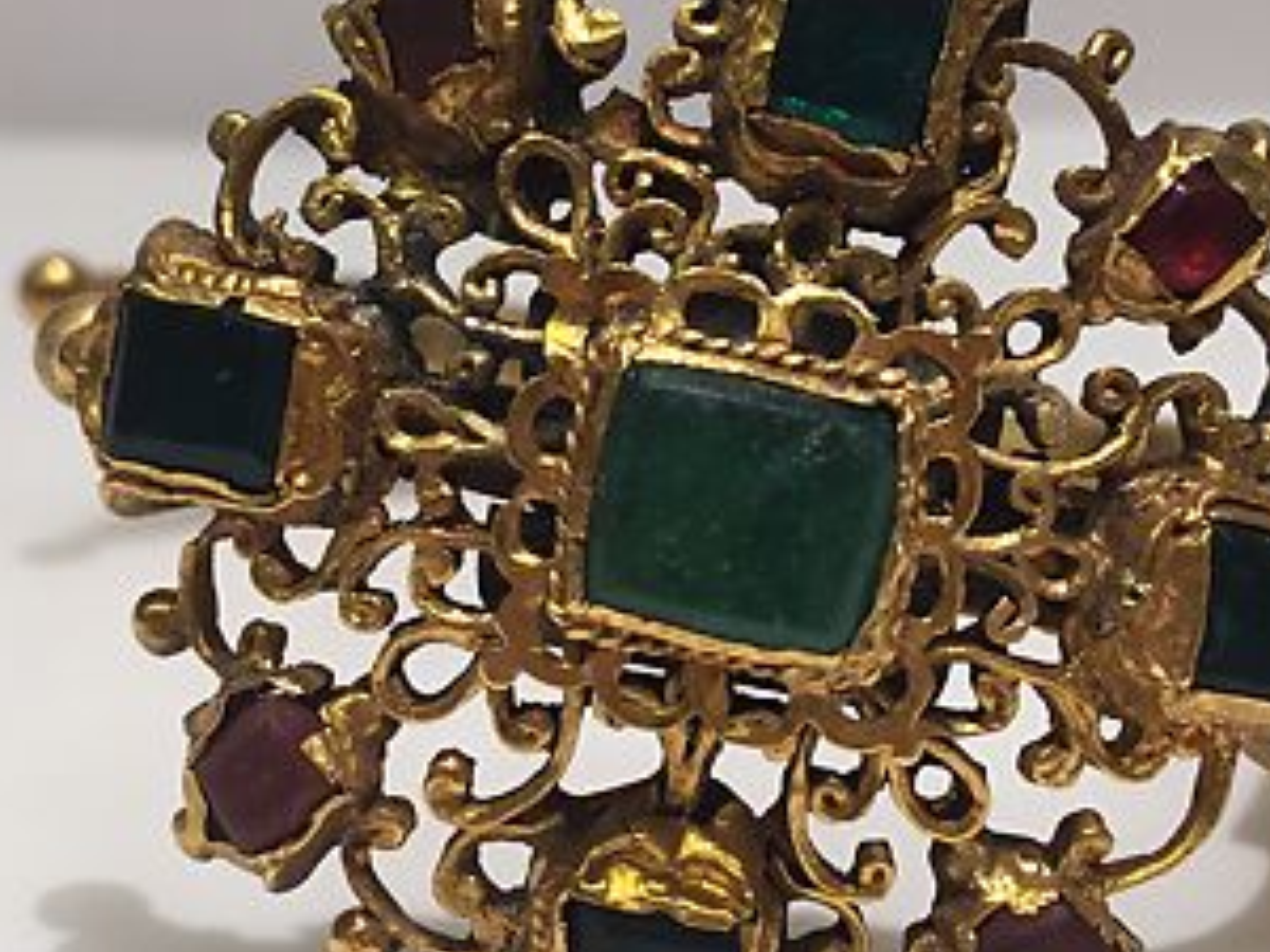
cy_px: 305
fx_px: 2128
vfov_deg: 25.1
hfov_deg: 33.2
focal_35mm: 58
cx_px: 707
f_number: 2.2
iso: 40
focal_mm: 4.15
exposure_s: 1/60
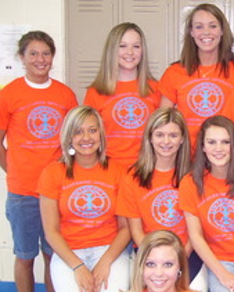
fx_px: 562
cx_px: 240
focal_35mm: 65
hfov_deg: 22.5
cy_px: 170
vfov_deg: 29.1
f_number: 2.7
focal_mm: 6
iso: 125
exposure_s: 1/20
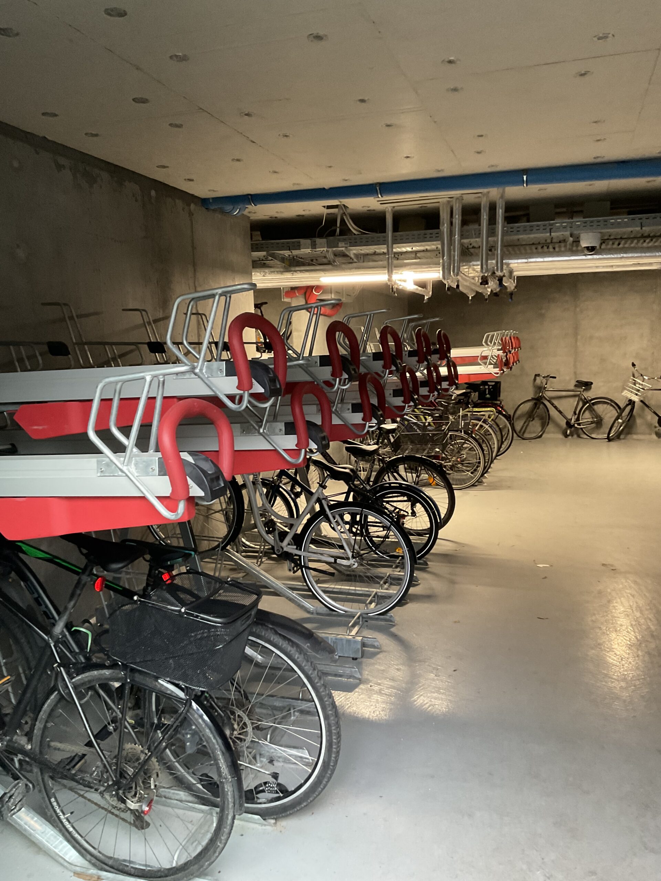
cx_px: 330
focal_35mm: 29
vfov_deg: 61.7
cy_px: 440
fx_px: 738
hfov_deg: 48.2
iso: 200
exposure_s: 1/40
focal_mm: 3
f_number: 1.8
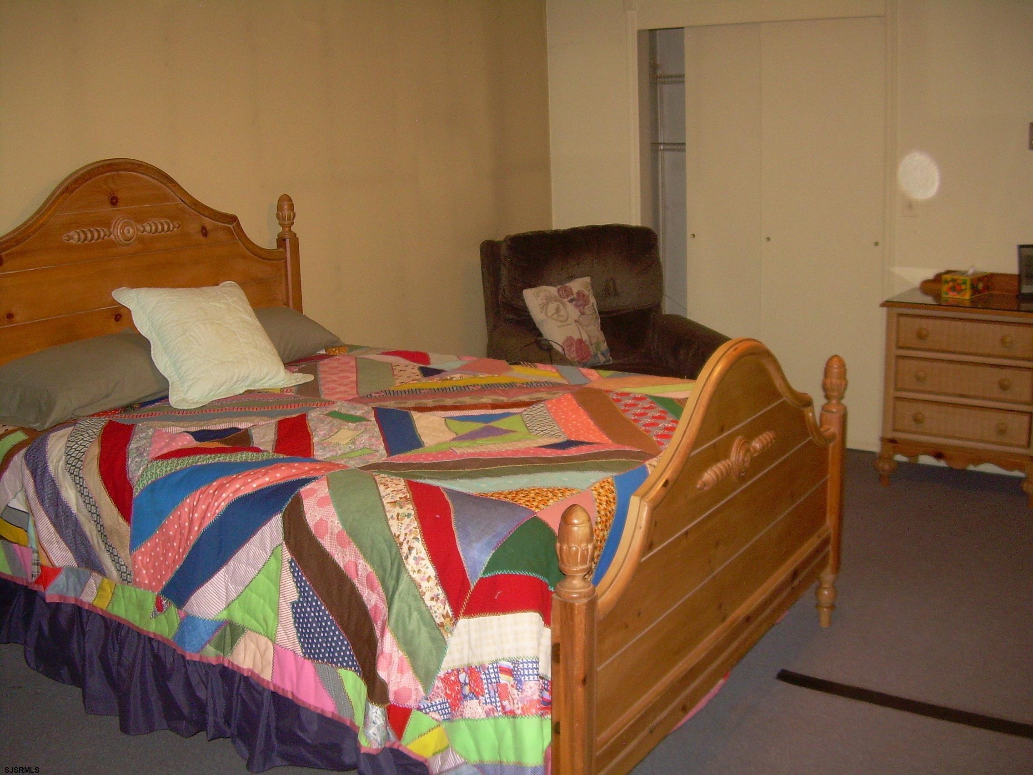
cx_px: 516
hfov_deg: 49.0
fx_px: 1134
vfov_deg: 37.7
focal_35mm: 38
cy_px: 388
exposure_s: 1/60
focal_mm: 6.3
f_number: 2.8
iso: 200
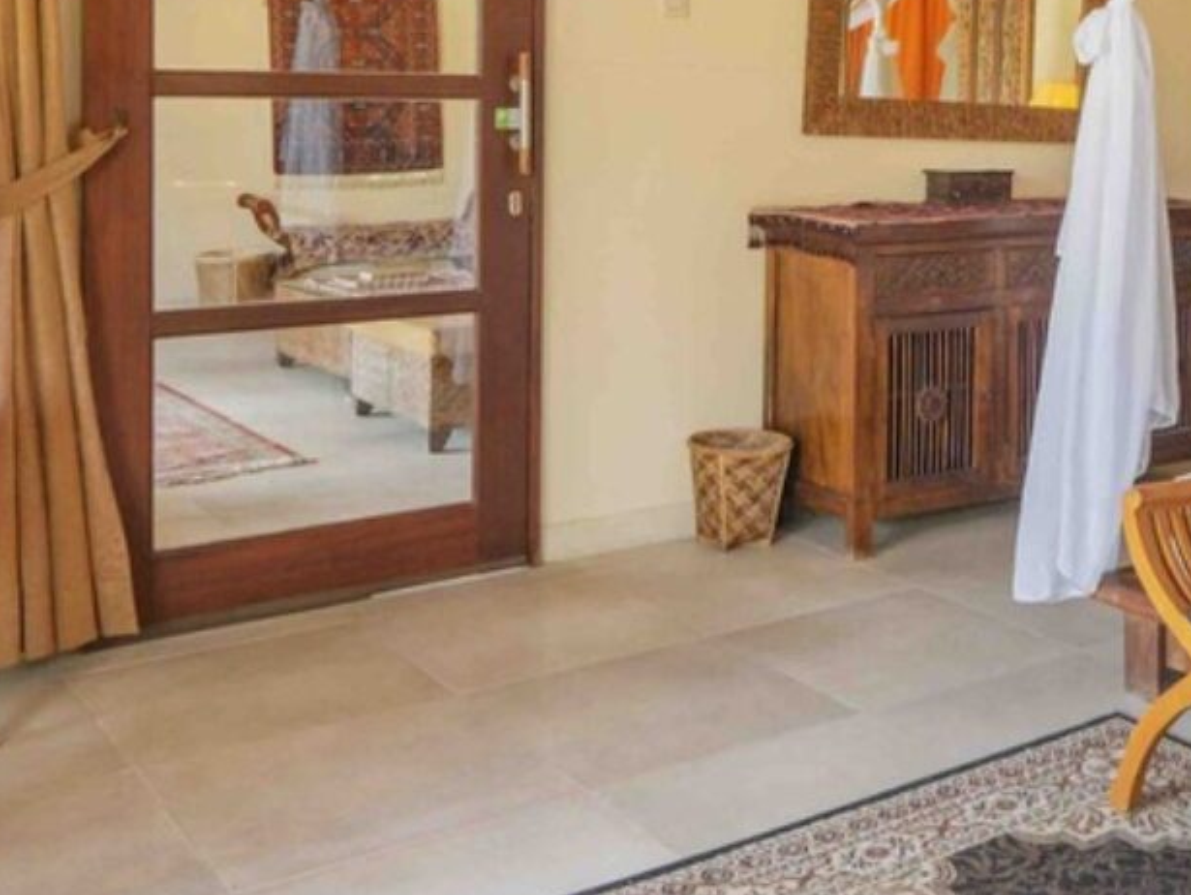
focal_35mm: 45
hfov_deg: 39.2
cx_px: 1063
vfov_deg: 31.2
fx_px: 1549
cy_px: 157
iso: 400
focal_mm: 10
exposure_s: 1/30
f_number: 4
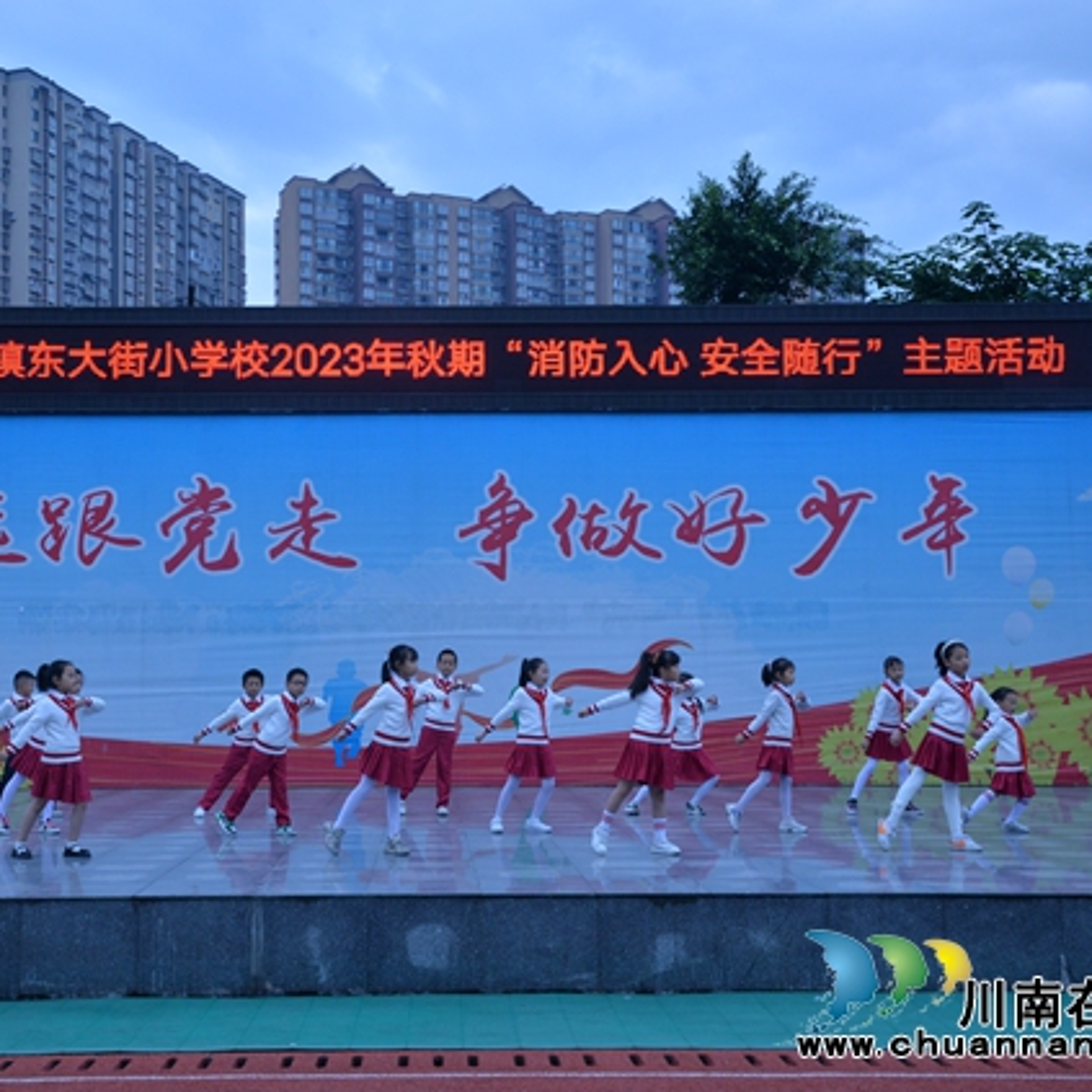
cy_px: 543
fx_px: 1606
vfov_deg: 37.6
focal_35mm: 45
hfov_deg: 37.4
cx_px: 439
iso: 1250
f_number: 10
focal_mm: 35
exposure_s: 1/400
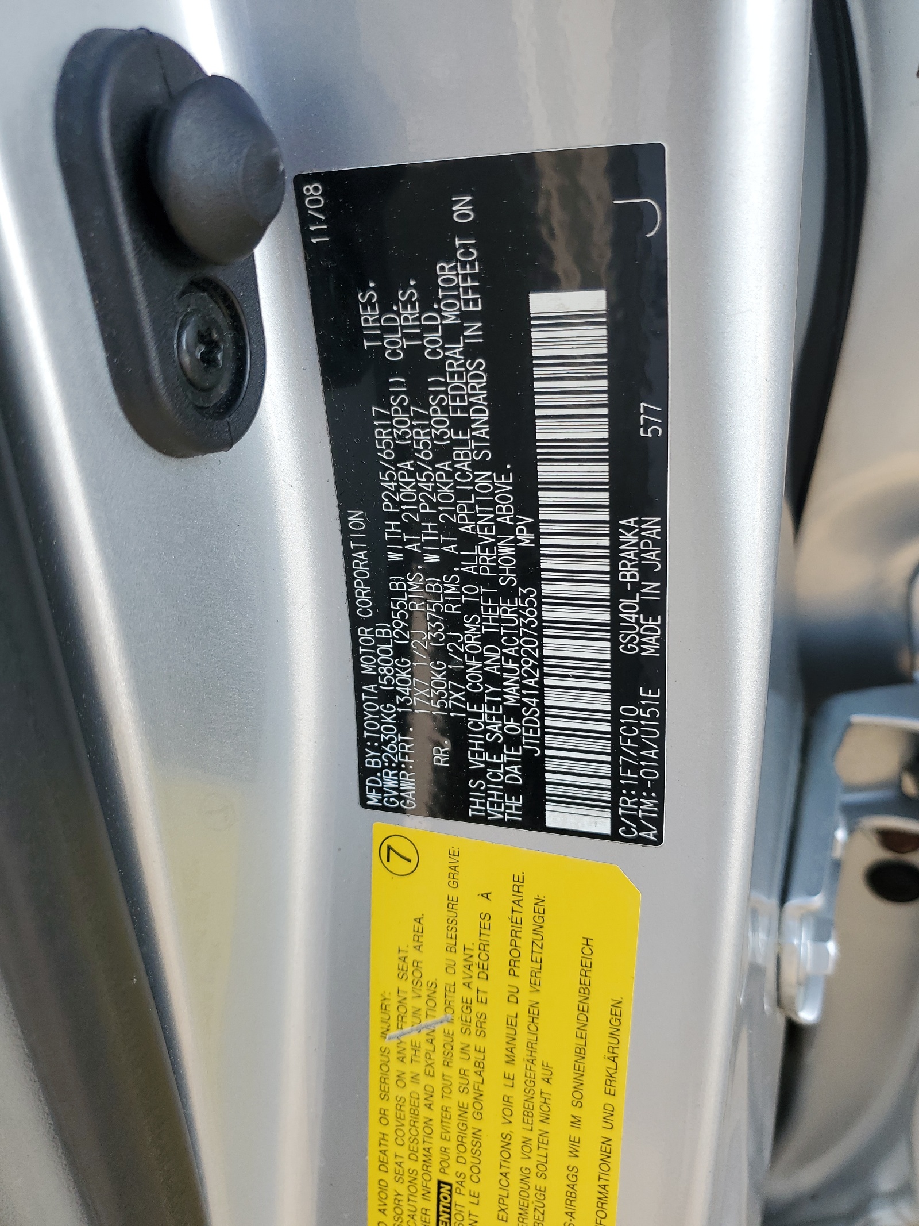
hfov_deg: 53.1
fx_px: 920
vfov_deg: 67.3
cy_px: 613
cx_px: 460
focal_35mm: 26
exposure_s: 1/476
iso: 50
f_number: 1.5
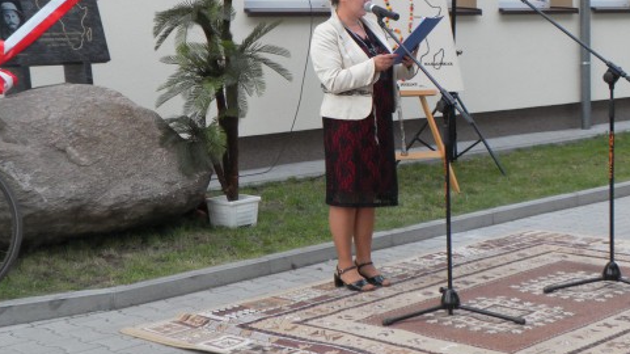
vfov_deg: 16.5
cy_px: 128
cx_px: 318
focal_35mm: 73
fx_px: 1219
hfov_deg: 29.0
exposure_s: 1/50
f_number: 3.2
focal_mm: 8.2
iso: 100
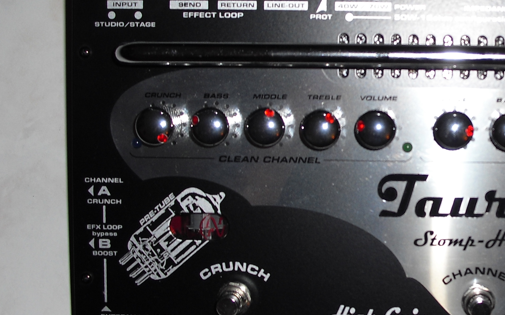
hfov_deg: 26.8
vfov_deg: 17.6
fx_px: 1019
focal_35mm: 74
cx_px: 459
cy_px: 126
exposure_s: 1/60
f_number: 3.1
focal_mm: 6.3
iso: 64
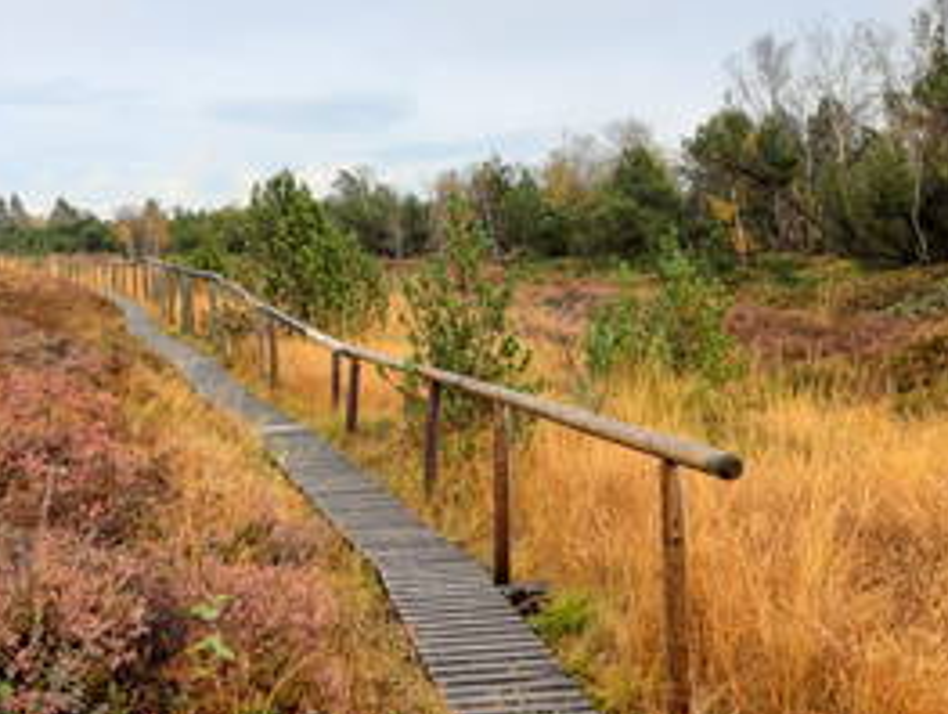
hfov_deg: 45.4
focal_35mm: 41
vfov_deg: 35.2
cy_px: 386
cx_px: 360
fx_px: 1124
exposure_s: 1/100
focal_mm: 3.93
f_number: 1.7
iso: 40
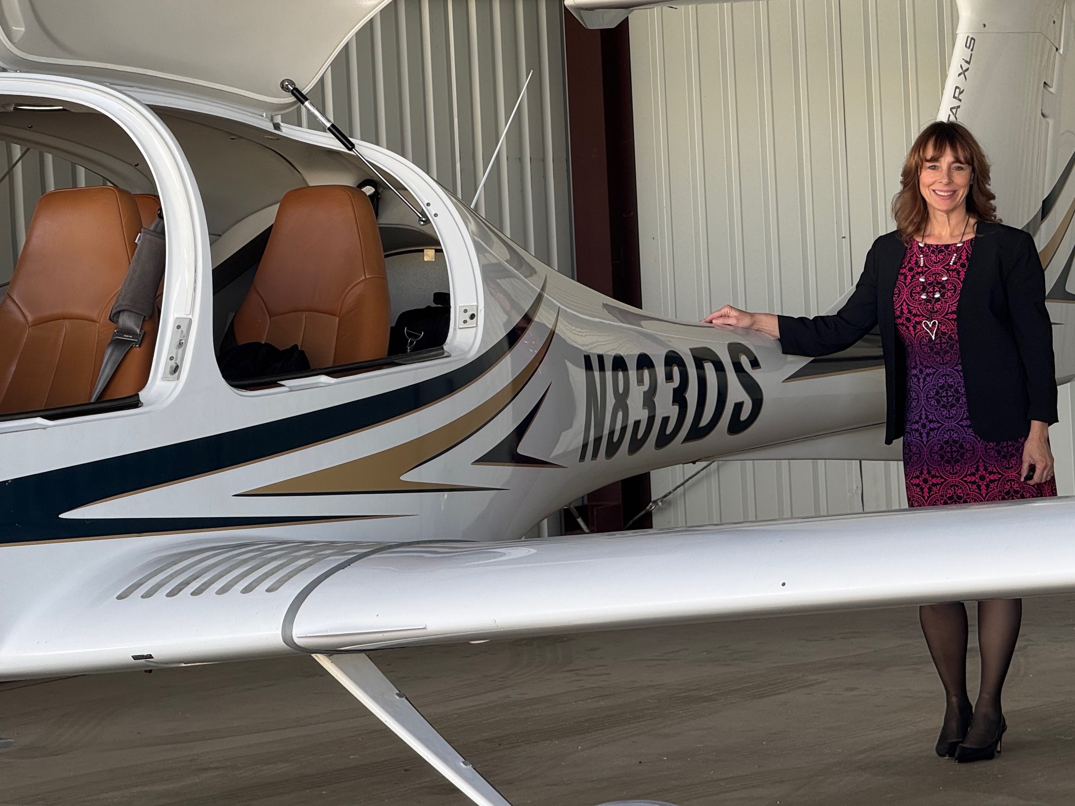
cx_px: 583
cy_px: 324
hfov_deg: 13.7
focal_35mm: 144
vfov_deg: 10.3
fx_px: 4472
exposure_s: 1/133
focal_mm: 15.66
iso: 50
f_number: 2.8
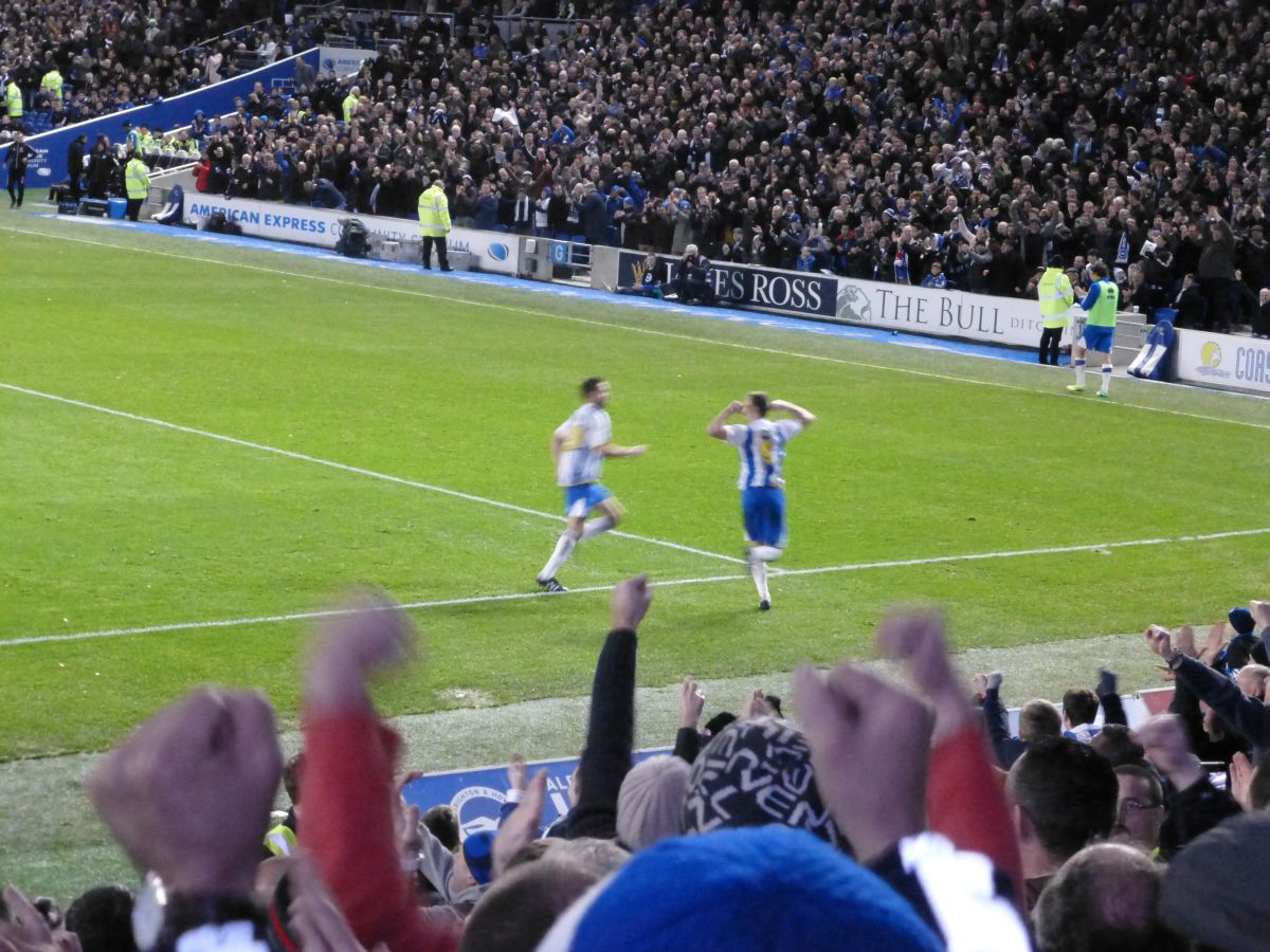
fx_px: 3302
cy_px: 476
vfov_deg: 16.4
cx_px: 635
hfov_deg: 21.8
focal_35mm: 90
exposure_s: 1/40
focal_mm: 16.1
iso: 1600
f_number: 5.2
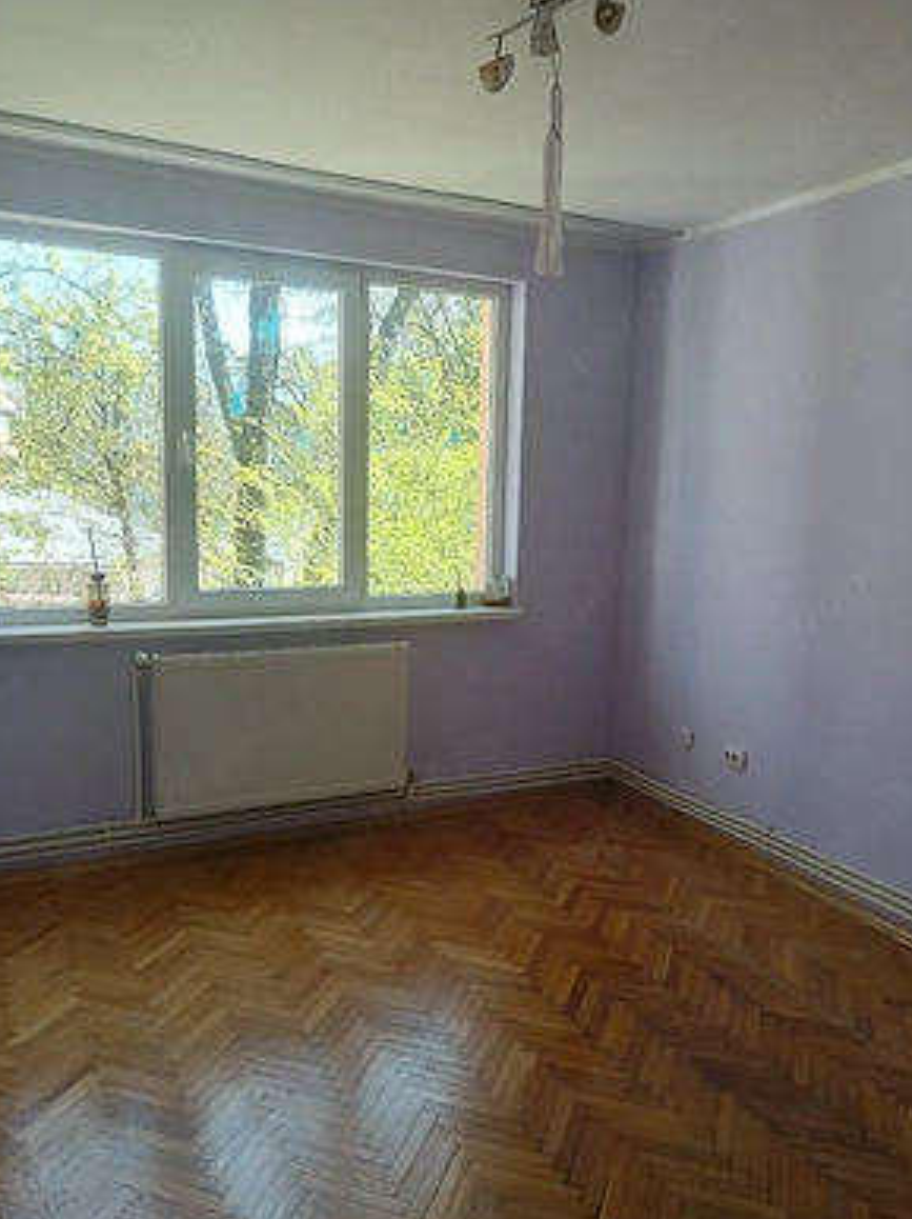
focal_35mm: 28
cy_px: 600
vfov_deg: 63.5
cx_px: 461
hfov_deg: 49.7
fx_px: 985
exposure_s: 1/100
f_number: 1.9
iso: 231
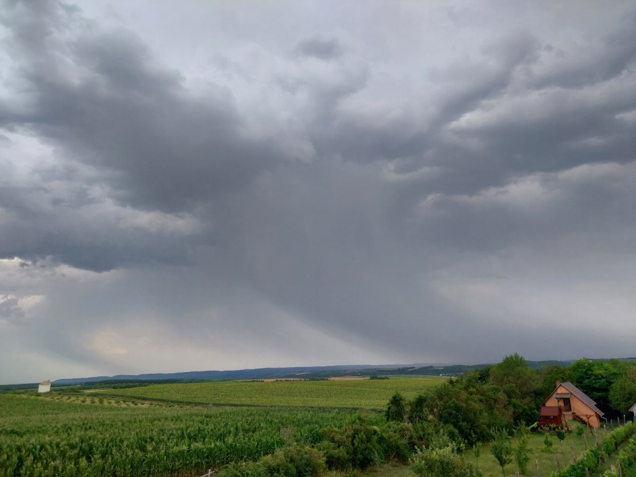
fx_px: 478
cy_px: 238
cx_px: 318
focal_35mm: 26
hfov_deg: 67.3
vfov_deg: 53.1
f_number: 1.8
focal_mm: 4
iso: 25
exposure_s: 1/395
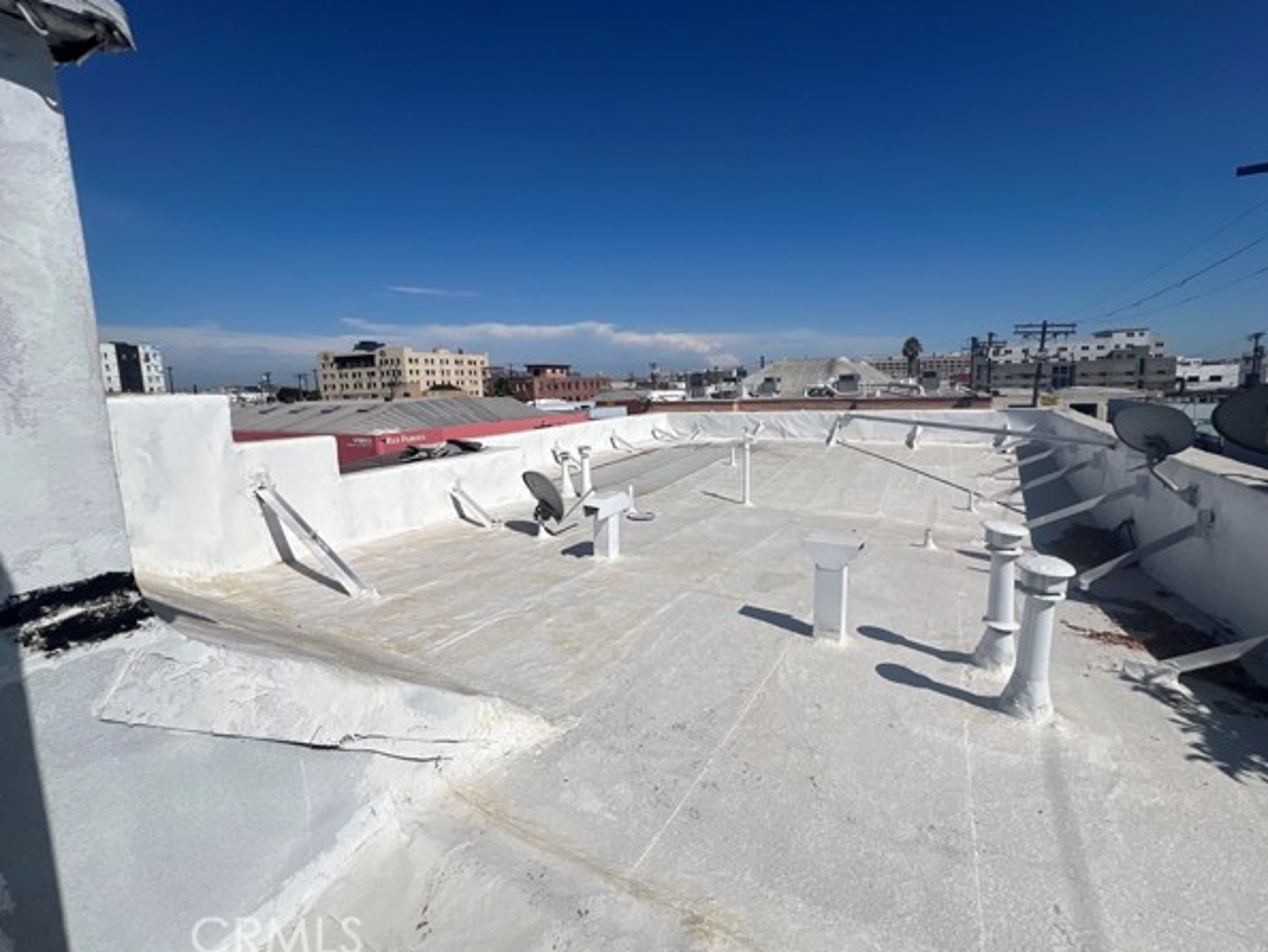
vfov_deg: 85.7
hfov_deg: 102.0
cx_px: 651
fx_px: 513
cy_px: 455
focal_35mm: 14
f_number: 1.8
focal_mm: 1.57
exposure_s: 1/6494
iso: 40
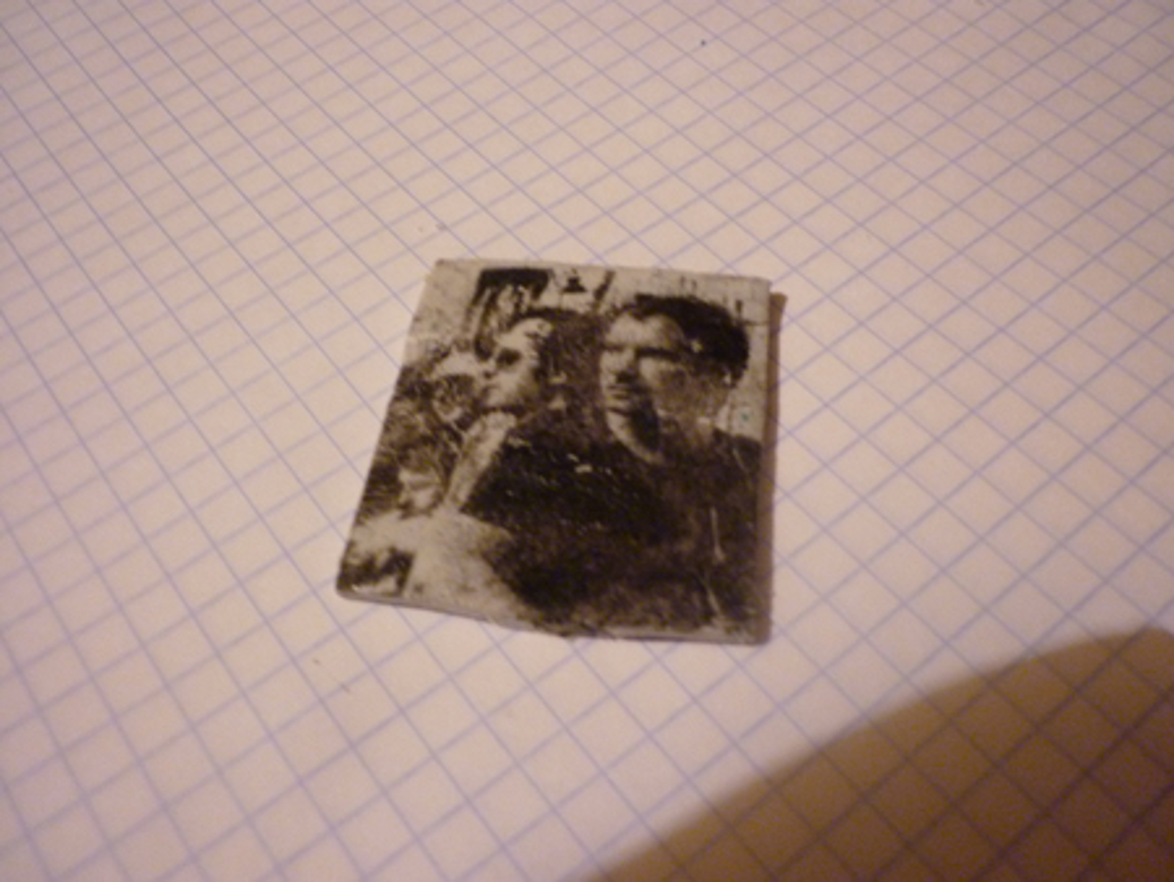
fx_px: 1120
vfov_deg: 43.0
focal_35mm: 33
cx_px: 587
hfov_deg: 55.3
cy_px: 441
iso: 400
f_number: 2.8
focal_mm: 5.5
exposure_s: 1/13
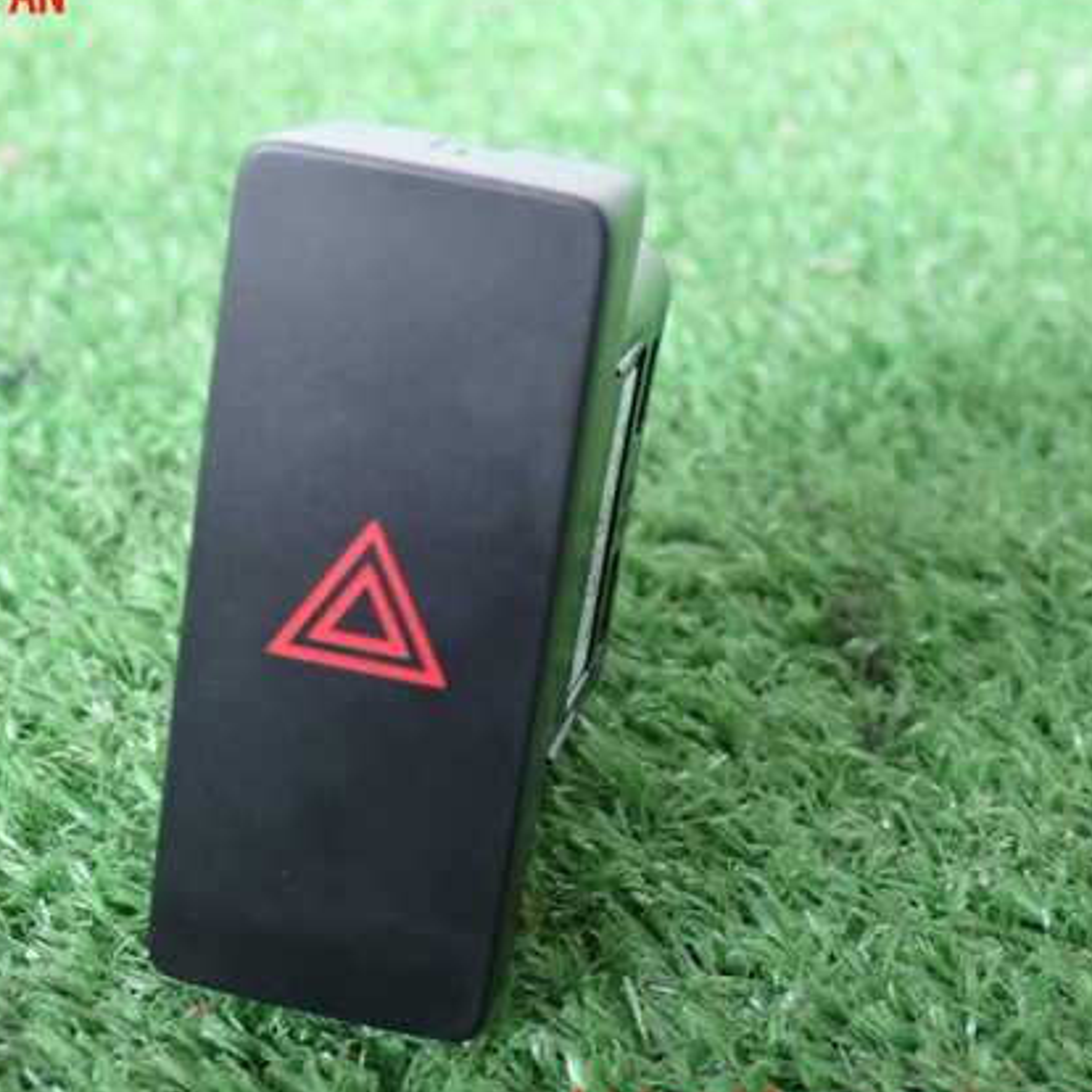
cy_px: 557
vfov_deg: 19.1
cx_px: 377
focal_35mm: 91
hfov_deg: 19.0
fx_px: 3248
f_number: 3.9
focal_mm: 12.73
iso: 800
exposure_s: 1/15
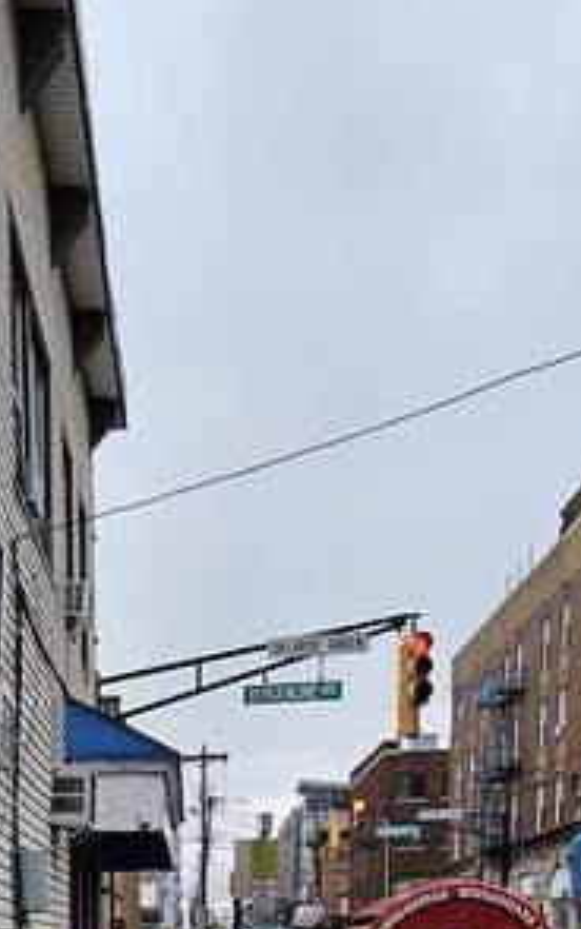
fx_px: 1139
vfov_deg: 34.9
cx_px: 101
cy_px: 1125
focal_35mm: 45
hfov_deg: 27.9
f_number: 2.2
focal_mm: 2.2
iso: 50
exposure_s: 1/559
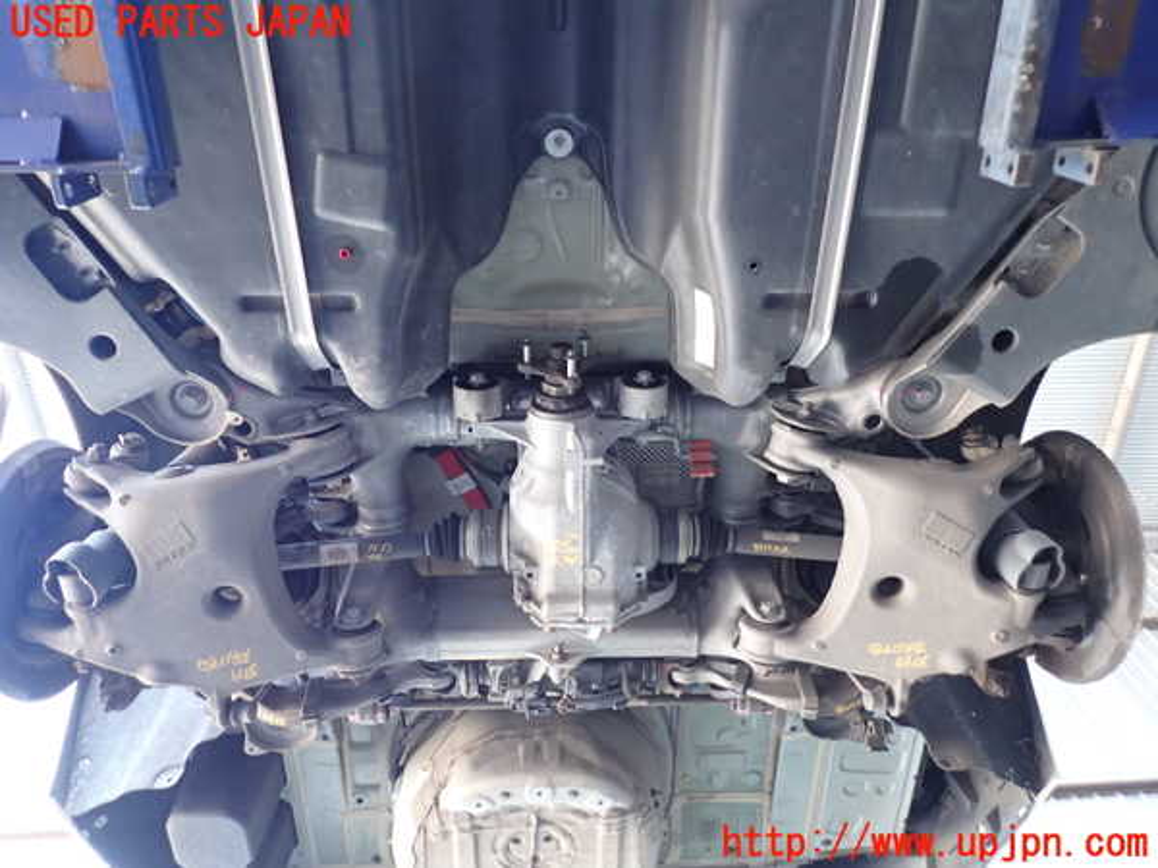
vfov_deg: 54.9
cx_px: 579
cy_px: 434
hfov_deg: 69.4
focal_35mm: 25
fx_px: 836
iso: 250
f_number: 2
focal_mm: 4.5
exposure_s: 1/30
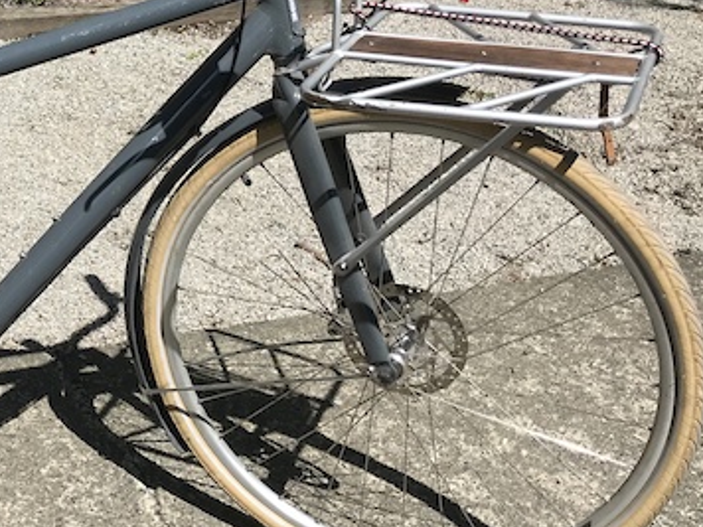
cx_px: 10
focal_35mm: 63
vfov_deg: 23.1
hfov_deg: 28.9
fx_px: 1279
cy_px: 148
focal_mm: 3.99
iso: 20
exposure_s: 1/2660
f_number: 1.8
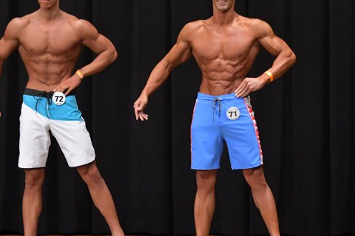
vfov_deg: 4.0
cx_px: 107
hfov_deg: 6.1
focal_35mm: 339
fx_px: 3341
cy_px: 104
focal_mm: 145
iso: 6400
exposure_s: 1/400
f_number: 5.6
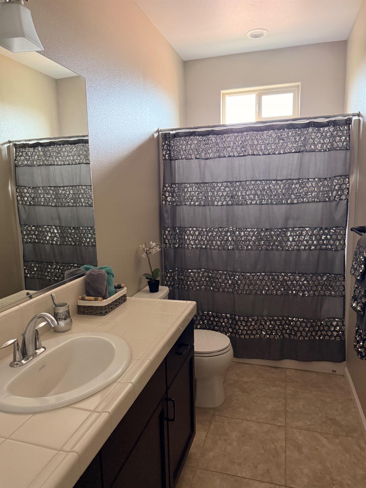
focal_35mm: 24
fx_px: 338
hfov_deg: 56.8
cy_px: 244
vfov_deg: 71.6
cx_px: 183
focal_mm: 6.76
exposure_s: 1/54
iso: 800
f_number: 1.78
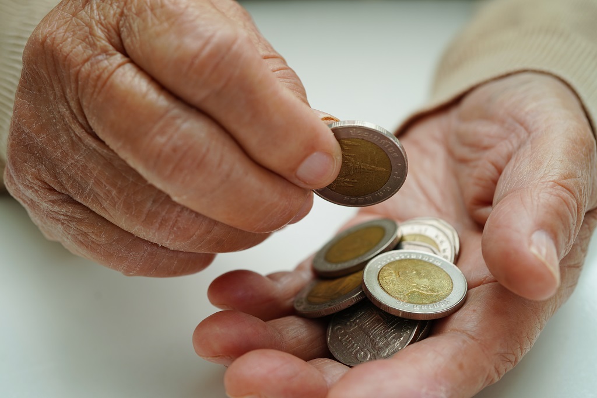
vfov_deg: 27.0
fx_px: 829
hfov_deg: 39.6
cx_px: 298
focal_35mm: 50
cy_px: 199
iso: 100
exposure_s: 1/60
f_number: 5
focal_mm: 50
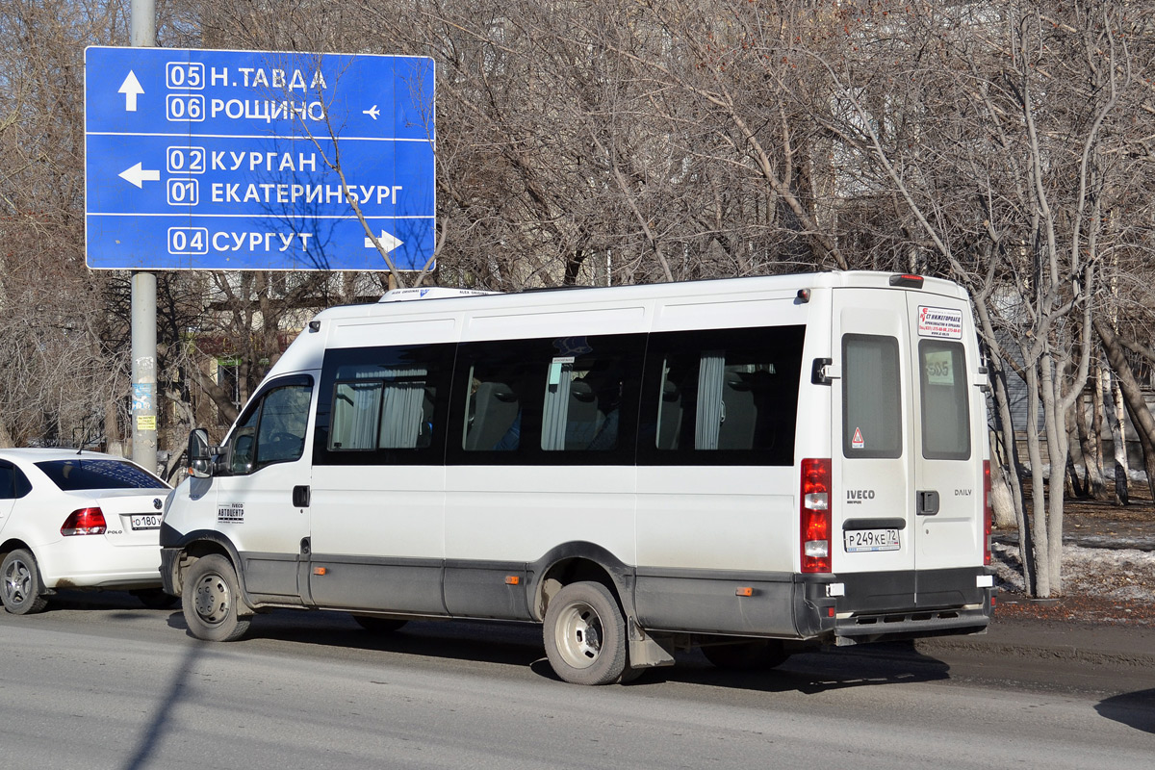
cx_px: 578
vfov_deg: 25.8
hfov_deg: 37.9
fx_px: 1684
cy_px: 385
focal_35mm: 52
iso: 200
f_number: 7.1
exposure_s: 1/800
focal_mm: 35
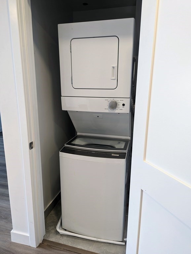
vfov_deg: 71.5
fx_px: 176
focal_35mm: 24
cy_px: 127
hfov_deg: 56.9
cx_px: 96
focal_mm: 6.81
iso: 53
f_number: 1.85
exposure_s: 1/30
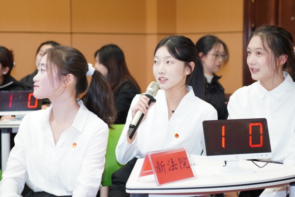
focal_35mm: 87
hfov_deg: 23.4
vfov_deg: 15.7
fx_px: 713
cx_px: 148
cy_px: 98
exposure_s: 1/320
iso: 1250
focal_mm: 58
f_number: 5
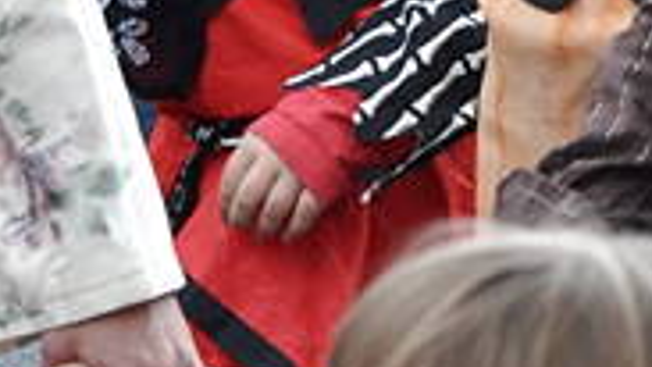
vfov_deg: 1.8
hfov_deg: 3.3
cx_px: 424
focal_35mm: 658
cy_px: -543
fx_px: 11377
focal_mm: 90
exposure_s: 1/1000
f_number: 8
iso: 1250
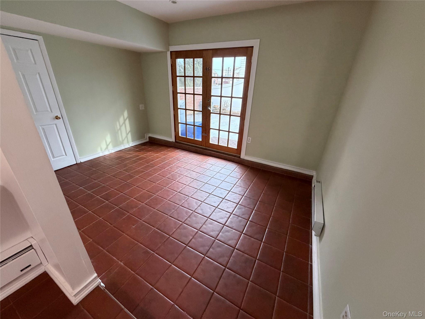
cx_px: 212
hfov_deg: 102.1
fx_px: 172
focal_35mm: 14
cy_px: 160
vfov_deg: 85.7
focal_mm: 2.22
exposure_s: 1/60
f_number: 2.2
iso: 320
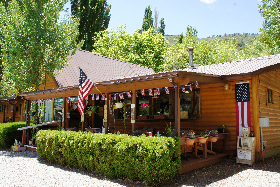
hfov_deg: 57.3
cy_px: 94
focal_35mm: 33
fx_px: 257
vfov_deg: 39.9
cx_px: 140
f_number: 11
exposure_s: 1/60
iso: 200
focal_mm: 22
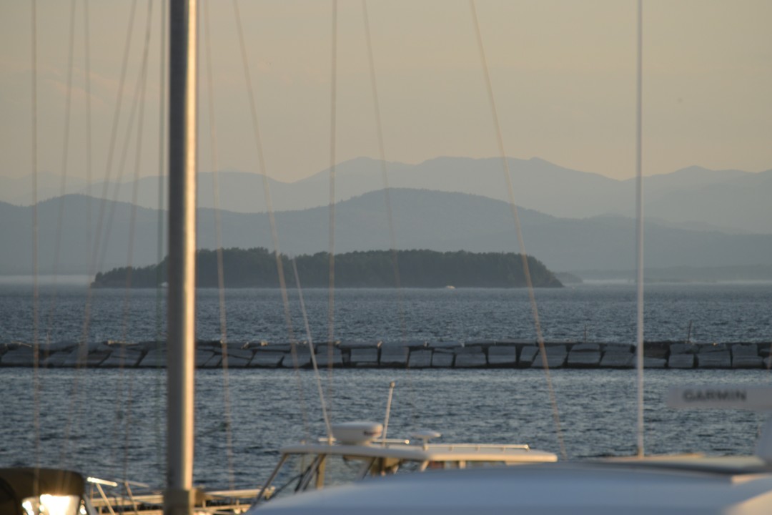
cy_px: 258
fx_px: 6433
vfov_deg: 4.6
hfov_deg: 6.9
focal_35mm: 300
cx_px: 386
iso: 200
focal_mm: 200
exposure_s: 1/640
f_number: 8
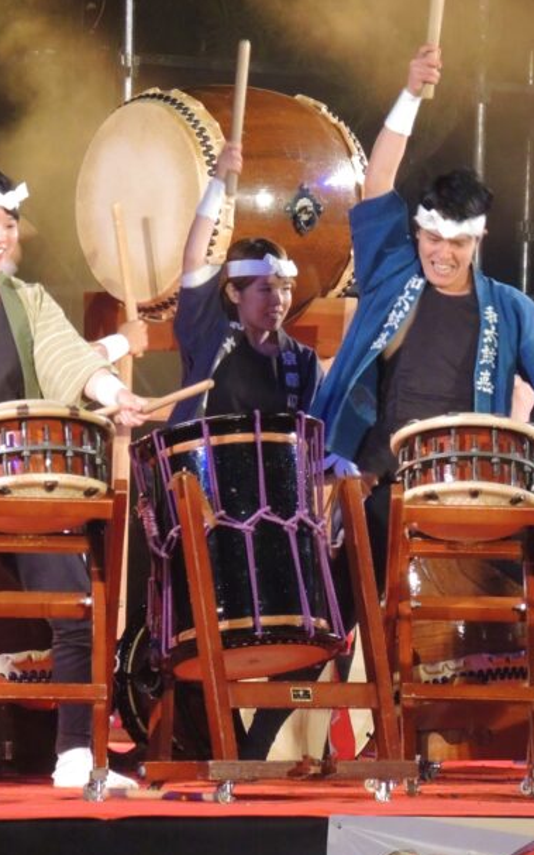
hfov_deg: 3.7
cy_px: 378
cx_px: 331
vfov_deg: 5.9
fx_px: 8332
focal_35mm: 358
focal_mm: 42.8
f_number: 4
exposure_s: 1/60
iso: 800
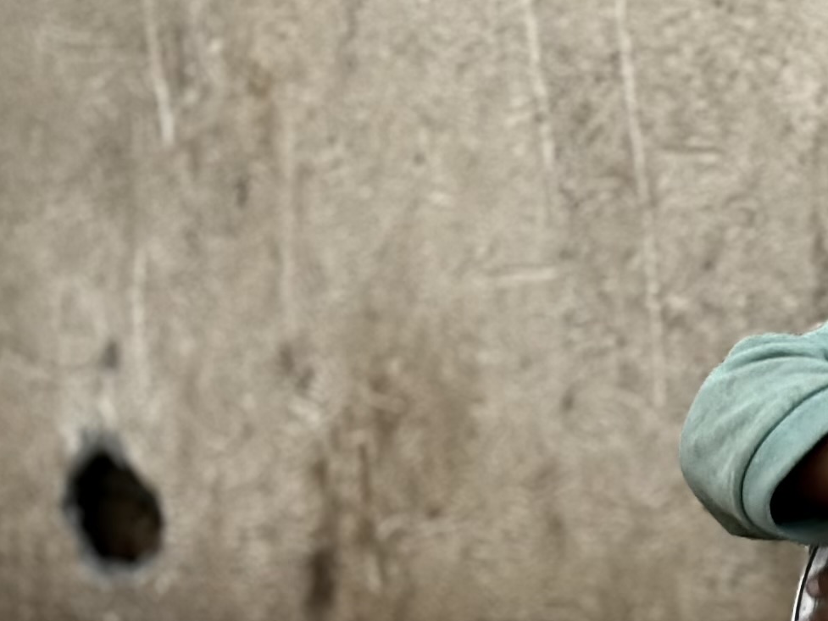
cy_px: 573
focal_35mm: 198
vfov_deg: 7.5
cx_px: 1129
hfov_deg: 9.8
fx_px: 4737
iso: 80
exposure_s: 1/506
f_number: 1.78
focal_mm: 6.86
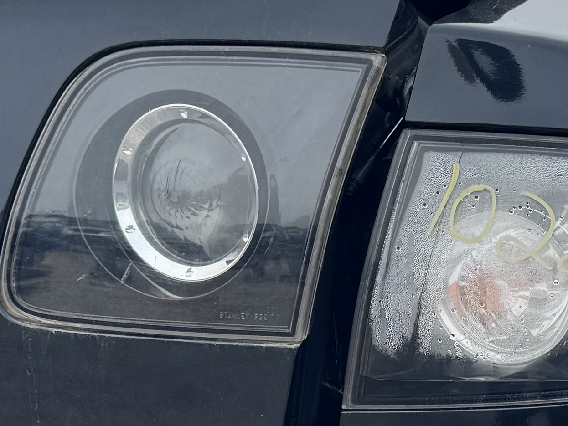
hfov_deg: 17.6
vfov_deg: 13.3
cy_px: 383
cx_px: 516
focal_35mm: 110
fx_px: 1805
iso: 80
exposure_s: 1/1923
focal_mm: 6.76
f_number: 1.78
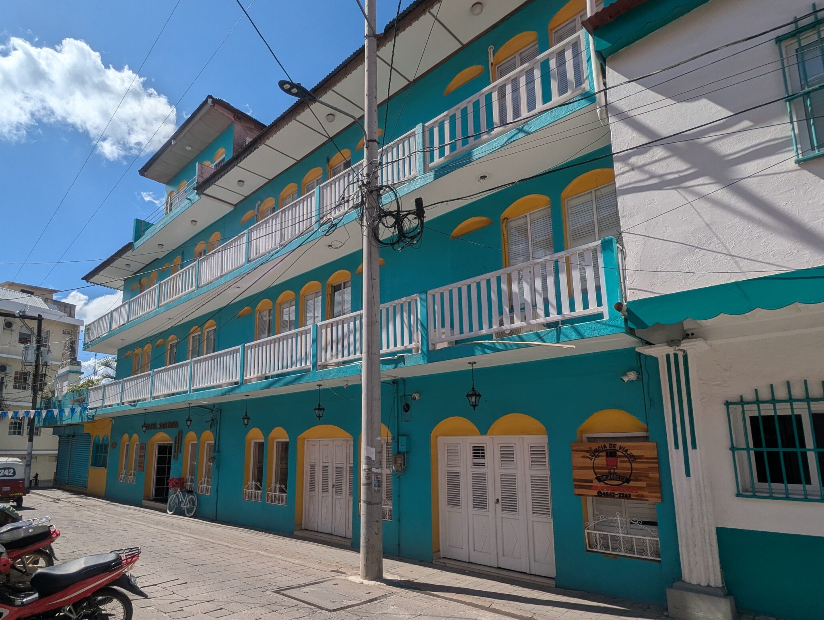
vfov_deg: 65.5
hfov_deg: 80.6
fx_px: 477
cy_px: 369
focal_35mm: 20
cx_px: 327
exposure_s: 1/4149
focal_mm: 2.35
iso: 44
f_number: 2.2
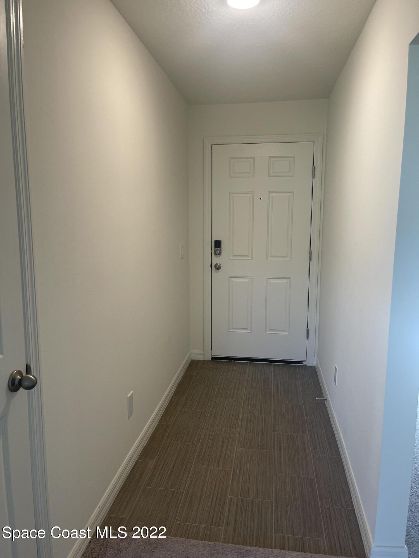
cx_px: 210
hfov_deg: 53.1
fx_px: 420
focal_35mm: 26
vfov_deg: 67.3
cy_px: 279
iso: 125
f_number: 1.6
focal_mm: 5.1
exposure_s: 1/120
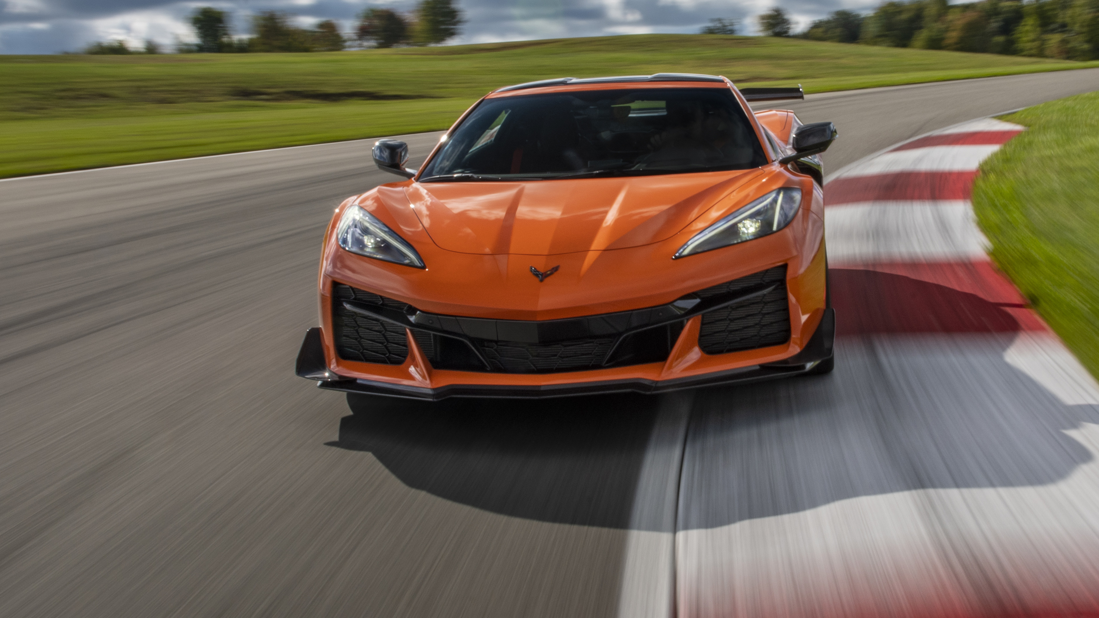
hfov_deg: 40.2
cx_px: 718
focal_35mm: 51
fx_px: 1486
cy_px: 196
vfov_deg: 23.4
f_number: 25
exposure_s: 1/20
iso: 100
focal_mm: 22
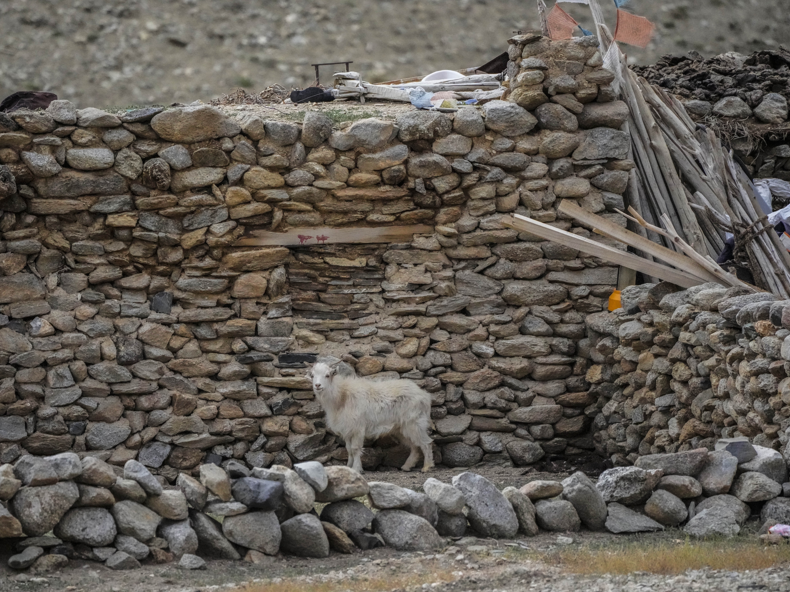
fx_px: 9882
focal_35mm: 433
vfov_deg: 3.4
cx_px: 352
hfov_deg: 4.6
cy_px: 296
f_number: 6.3
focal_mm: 400
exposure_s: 1/12800
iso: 12800
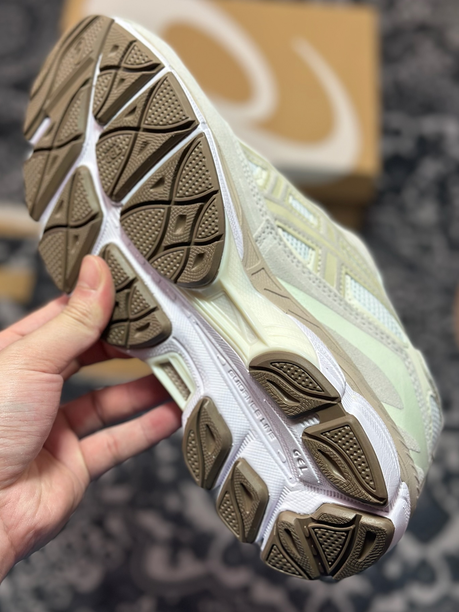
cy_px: 300
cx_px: 209
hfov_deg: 27.0
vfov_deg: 35.5
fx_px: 955
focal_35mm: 54
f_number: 1.78
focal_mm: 6.86
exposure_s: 1/604
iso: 80
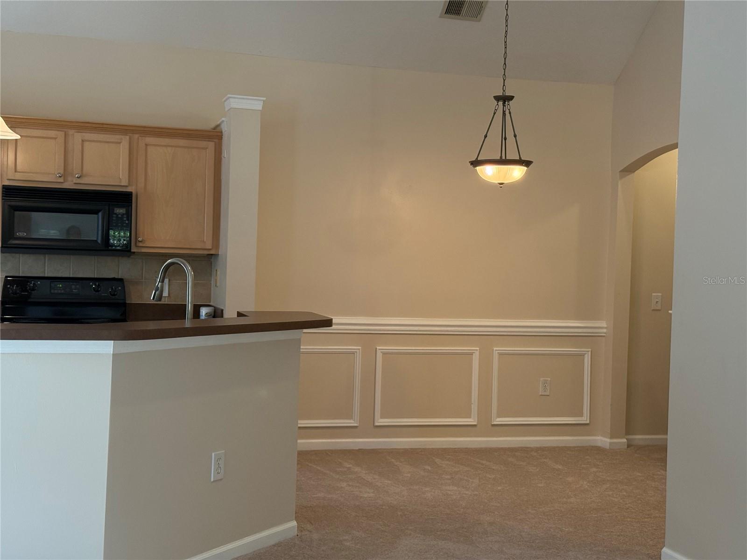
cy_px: 280
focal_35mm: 48
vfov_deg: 30.3
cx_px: 374
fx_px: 1036
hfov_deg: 39.7
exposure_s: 1/120
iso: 250
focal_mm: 6.76
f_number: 1.78
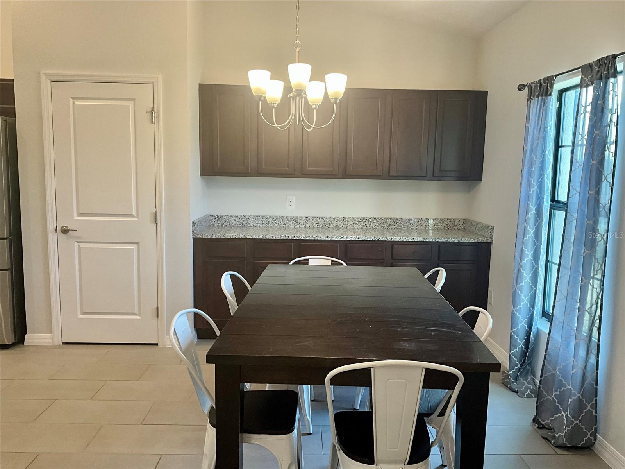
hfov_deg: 61.7
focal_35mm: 29
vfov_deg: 48.2
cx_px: 312
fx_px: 524
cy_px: 234
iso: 80
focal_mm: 3
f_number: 1.8
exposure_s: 1/60
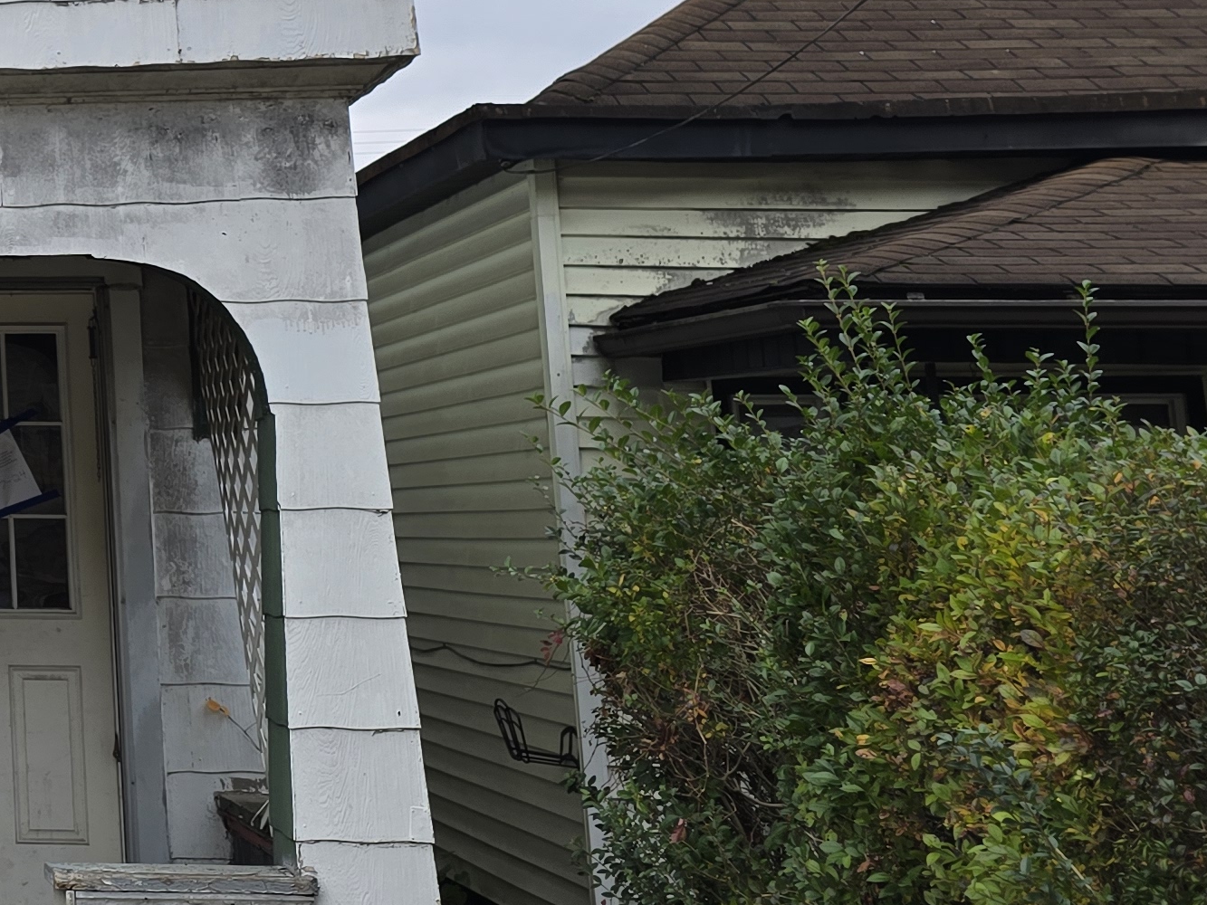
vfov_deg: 20.9
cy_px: 90
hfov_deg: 24.2
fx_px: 2406
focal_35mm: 69
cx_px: -421
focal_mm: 6.3
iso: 12
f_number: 1.7
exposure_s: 1/212
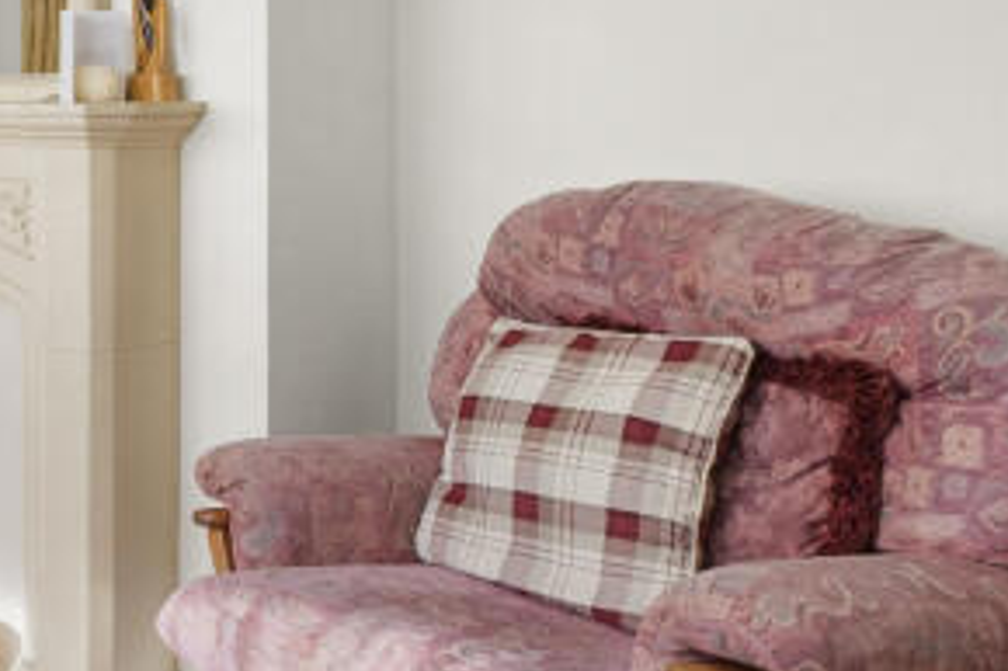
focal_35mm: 53
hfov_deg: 29.8
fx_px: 1483
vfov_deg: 24.7
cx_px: -313
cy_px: 614
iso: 800
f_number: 8
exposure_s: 1/15
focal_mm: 10
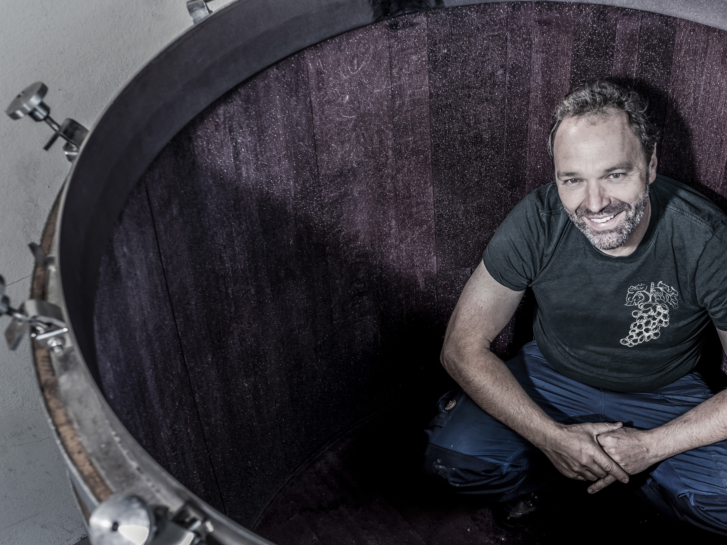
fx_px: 1050
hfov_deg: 37.4
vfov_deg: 29.0
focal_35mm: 50
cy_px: 346
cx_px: 532
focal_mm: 35
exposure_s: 1/60
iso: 200
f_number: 4.5
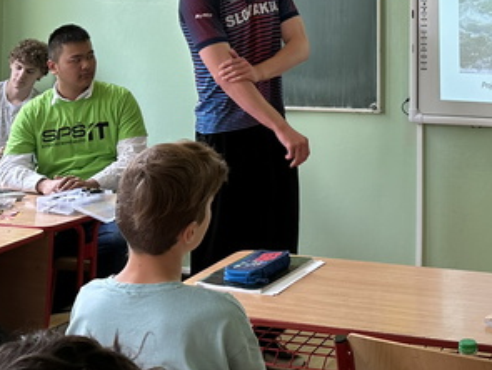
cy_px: -58
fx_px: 925
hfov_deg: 28.6
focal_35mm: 65
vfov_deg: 21.3
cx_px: 442
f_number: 1.78
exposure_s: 1/120
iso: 64
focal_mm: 6.86
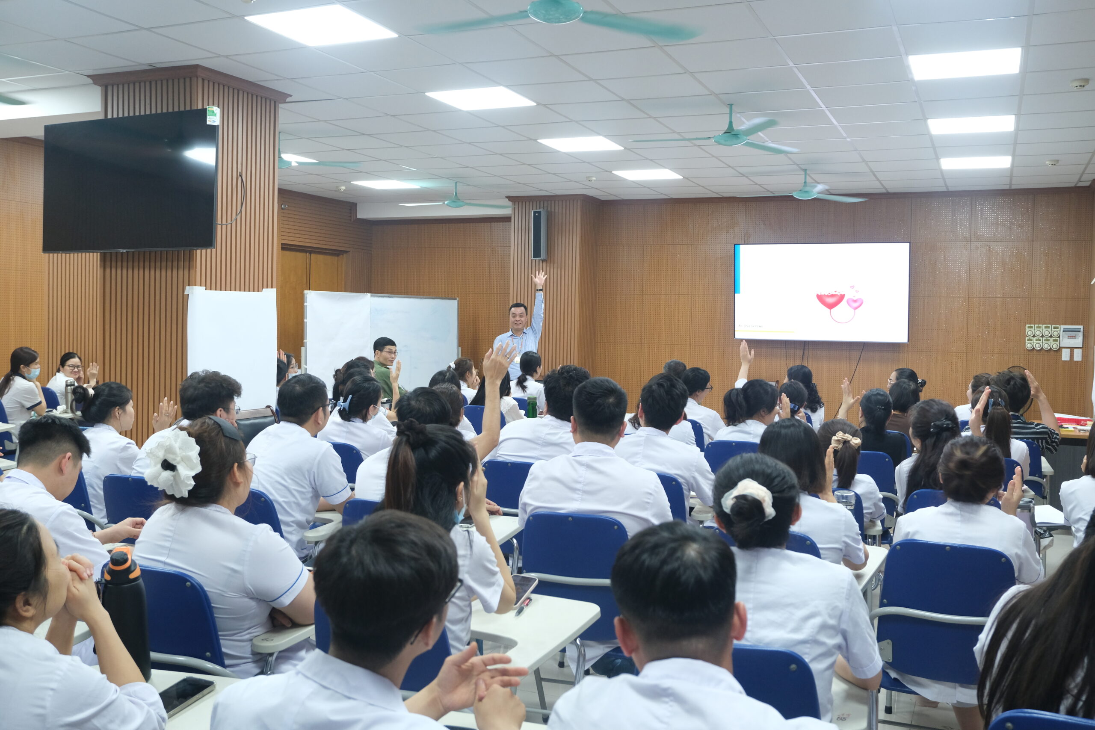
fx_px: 1034
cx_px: 548
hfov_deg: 55.8
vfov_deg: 38.9
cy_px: 365
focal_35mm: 34
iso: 1000
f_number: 4.2
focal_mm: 22.8
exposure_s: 1/50
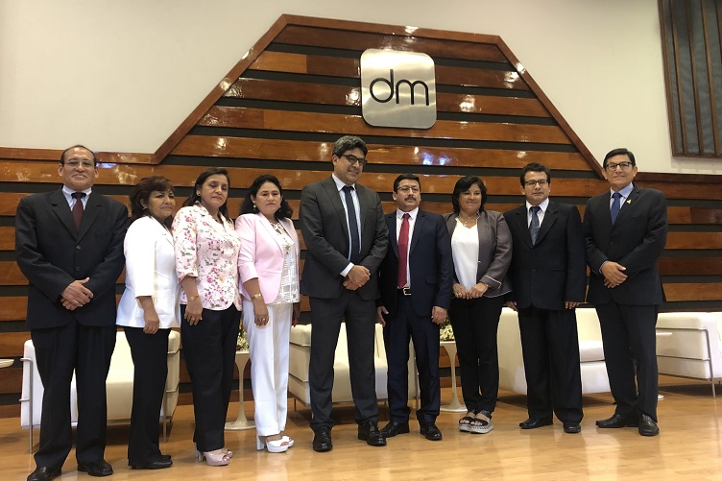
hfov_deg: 60.3
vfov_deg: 42.3
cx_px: 362
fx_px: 622
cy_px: 240
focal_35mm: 31
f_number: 1.8
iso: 80
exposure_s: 1/15
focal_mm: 3.99
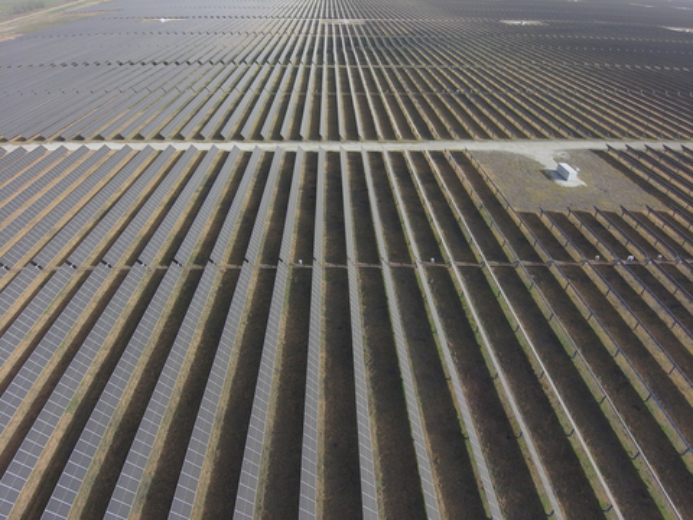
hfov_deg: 79.0
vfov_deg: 63.4
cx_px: 346
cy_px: 260
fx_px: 420
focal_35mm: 21
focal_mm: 3.7
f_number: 2.8
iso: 100
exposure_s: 1/674
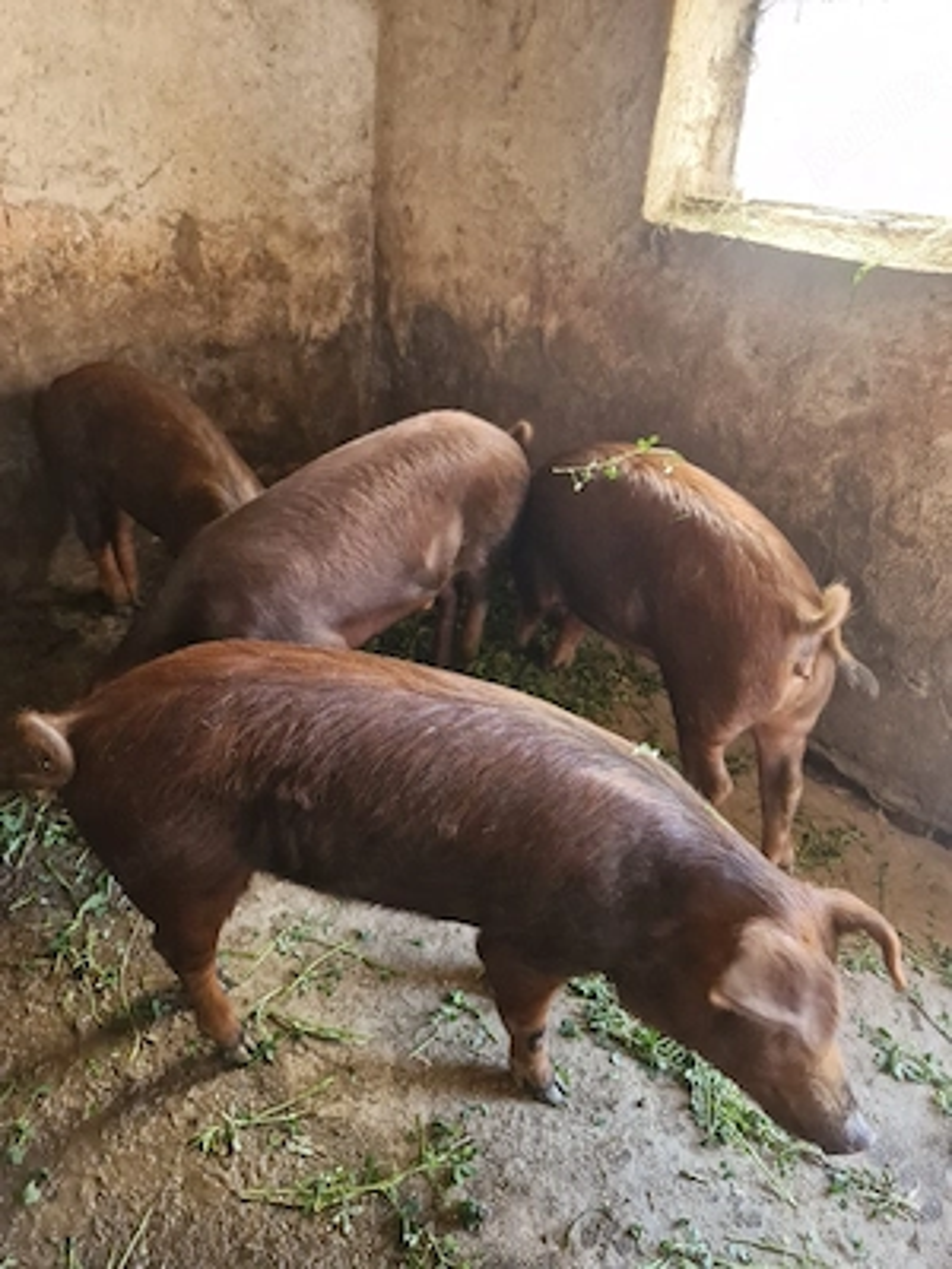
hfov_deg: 58.9
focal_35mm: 23
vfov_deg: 73.9
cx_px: 476
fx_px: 843
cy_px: 634
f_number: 1.8
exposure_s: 1/100
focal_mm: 5.54
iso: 500
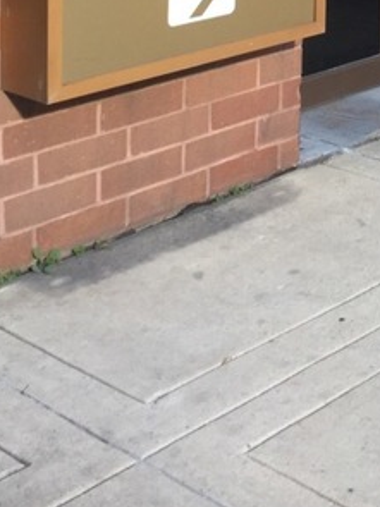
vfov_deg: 21.0
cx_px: 452
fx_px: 1230
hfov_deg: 16.8
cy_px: -162
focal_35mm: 84
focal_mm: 3.3
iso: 40
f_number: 2.4
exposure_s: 1/120
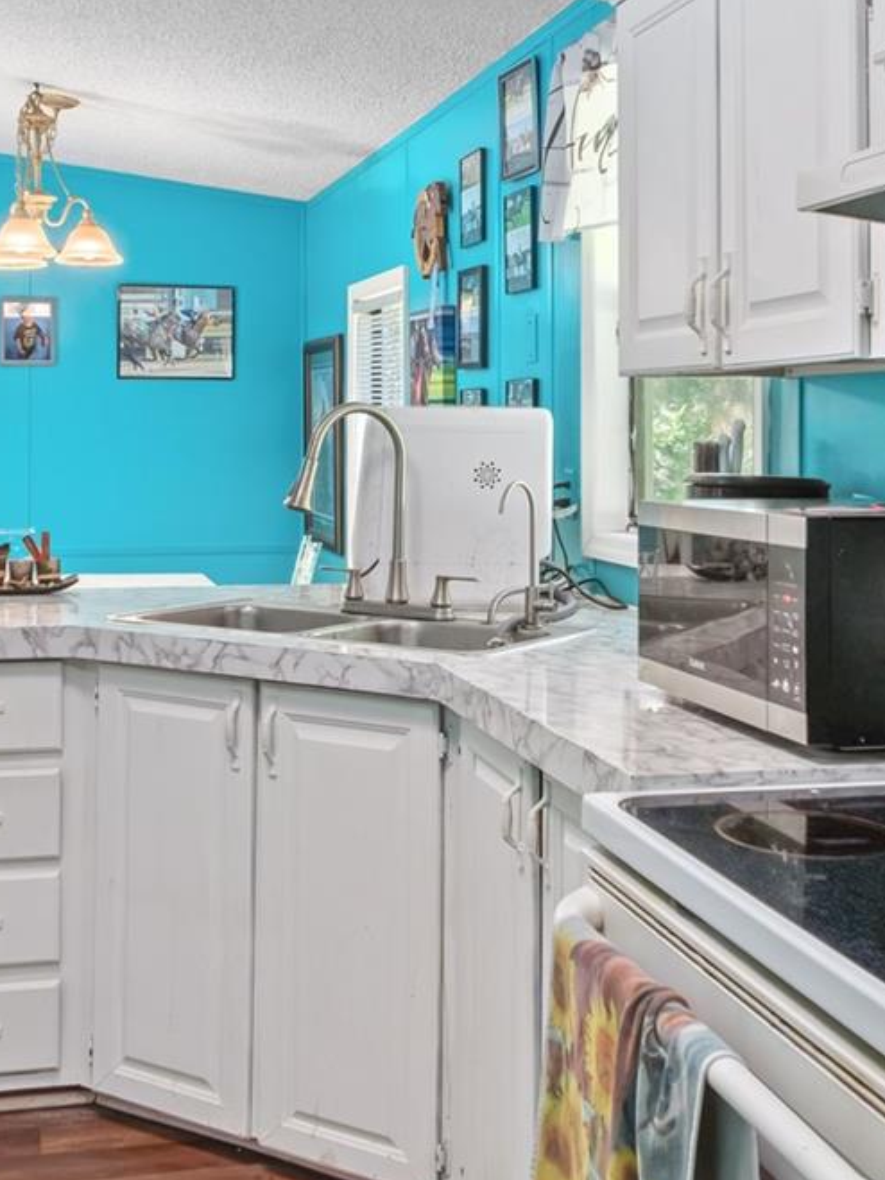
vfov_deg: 44.4
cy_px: 433
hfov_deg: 34.2
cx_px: 353
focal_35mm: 42
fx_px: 1432
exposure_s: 1/6
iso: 250
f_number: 9
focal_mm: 12
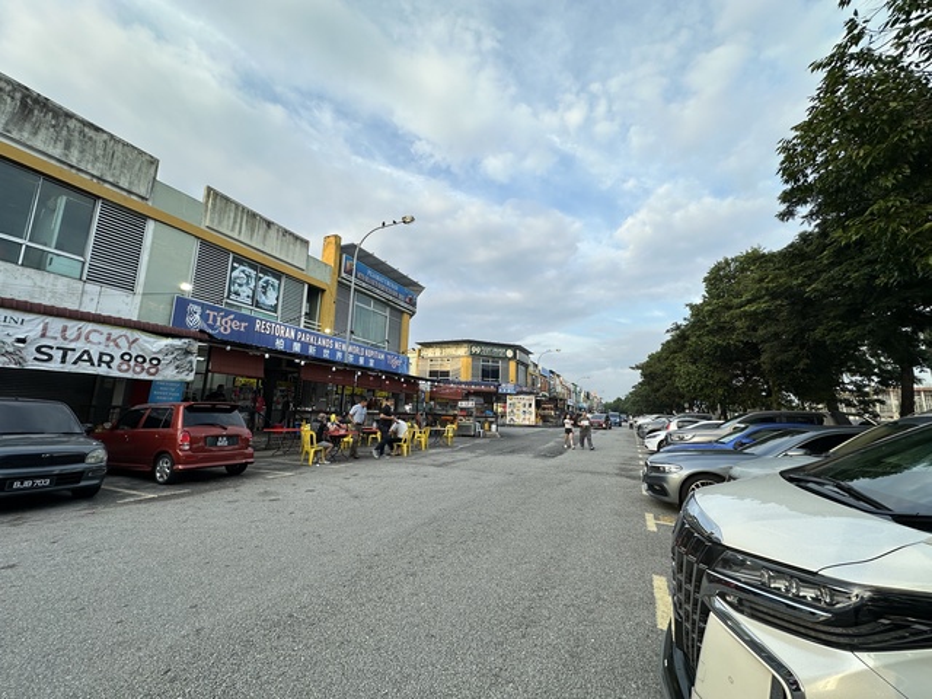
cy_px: 350
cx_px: 466
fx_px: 377
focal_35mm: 14
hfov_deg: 102.1
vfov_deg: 85.7
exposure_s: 1/518
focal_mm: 2.22
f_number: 2.2
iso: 40
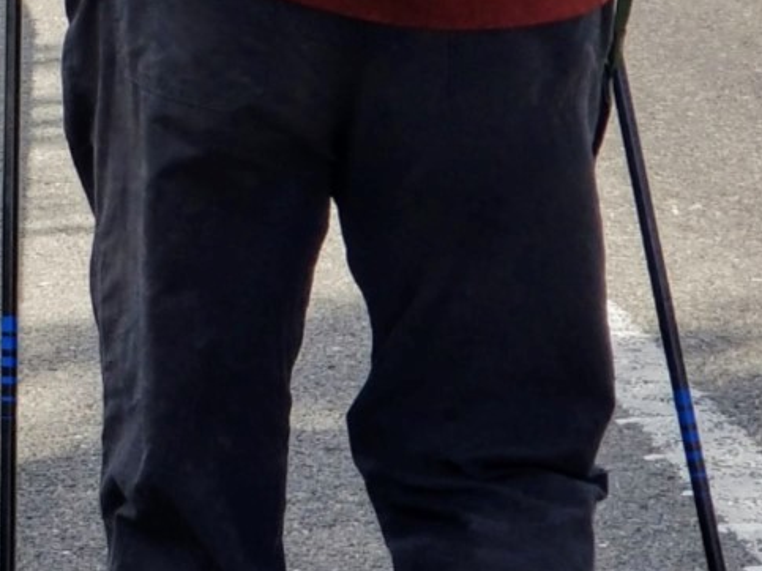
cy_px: -175
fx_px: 4776
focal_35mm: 217
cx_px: -506
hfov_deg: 8.8
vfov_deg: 6.8
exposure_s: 1/522
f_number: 2.4
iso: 25
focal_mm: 6
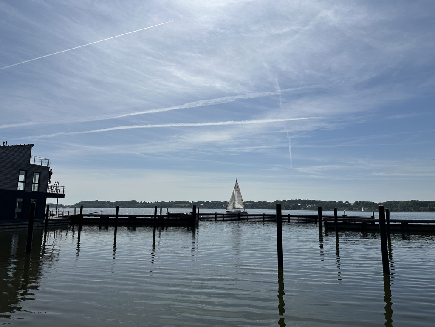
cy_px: 164
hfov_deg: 71.6
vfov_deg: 56.8
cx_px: 218
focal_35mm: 24
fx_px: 302
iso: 80
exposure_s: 1/18519
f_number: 1.78
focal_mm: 6.86
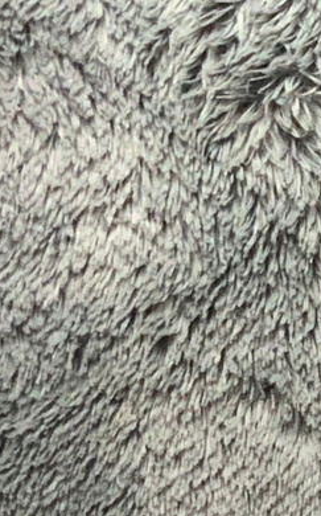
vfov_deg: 10.3
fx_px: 2834
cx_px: 1118
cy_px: 561
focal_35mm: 202
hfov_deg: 5.8
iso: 160
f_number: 1.8
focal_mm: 3
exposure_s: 1/60
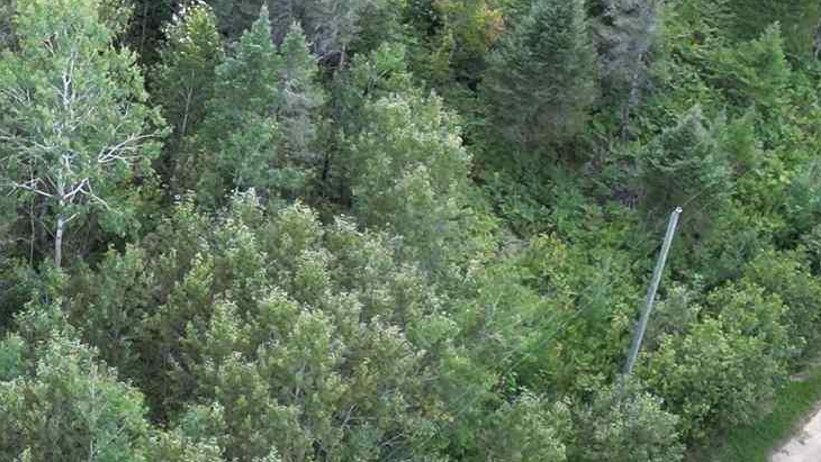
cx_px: -325
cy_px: 70
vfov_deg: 11.0
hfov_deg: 17.8
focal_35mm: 110
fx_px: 2395
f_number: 1.7
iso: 110
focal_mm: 6.72
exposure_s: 1/240
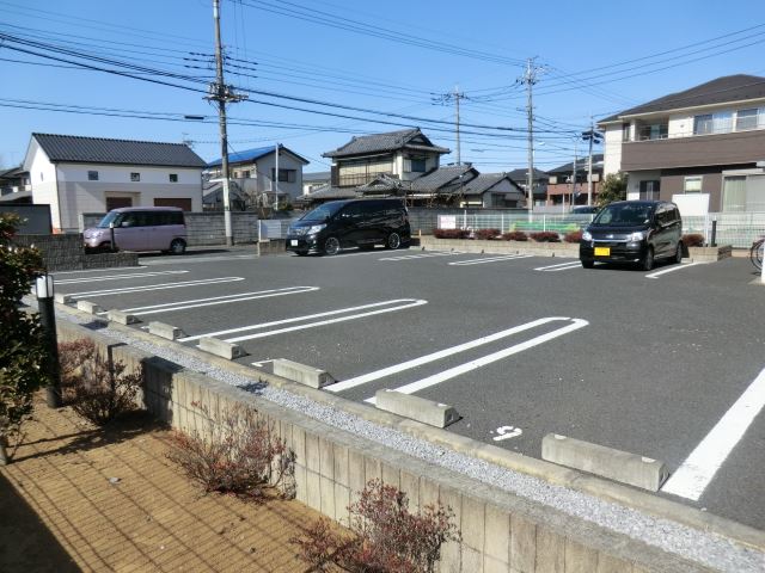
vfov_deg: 56.8
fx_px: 530
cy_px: 286
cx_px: 382
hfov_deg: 71.6
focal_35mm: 24
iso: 80
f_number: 7.5
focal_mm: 4.3
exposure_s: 1/250
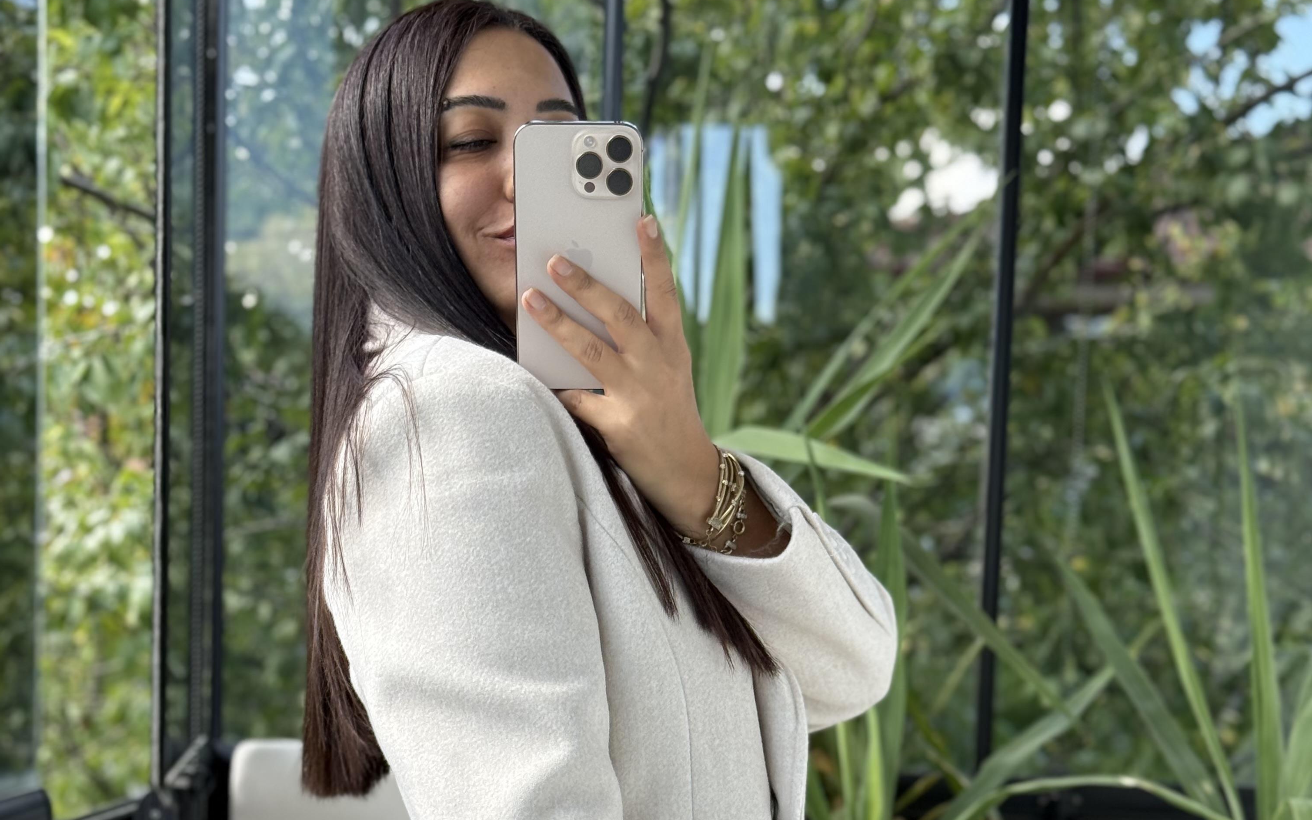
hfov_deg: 30.2
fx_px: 2432
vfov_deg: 18.8
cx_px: 656
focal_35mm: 68
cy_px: 745
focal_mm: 6.76
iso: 80
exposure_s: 1/245
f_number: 1.78
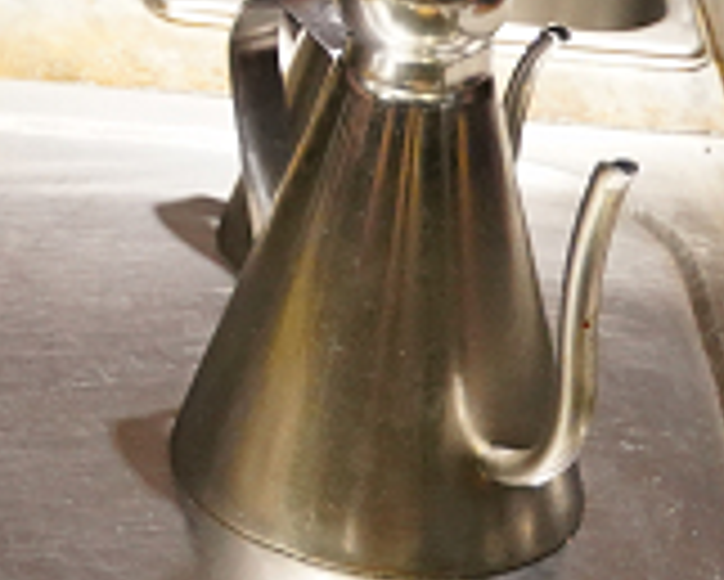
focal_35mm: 252
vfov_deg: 5.9
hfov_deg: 6.9
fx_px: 5403
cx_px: -1493
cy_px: -719
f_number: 2.8
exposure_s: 1/160
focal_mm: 36
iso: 3200
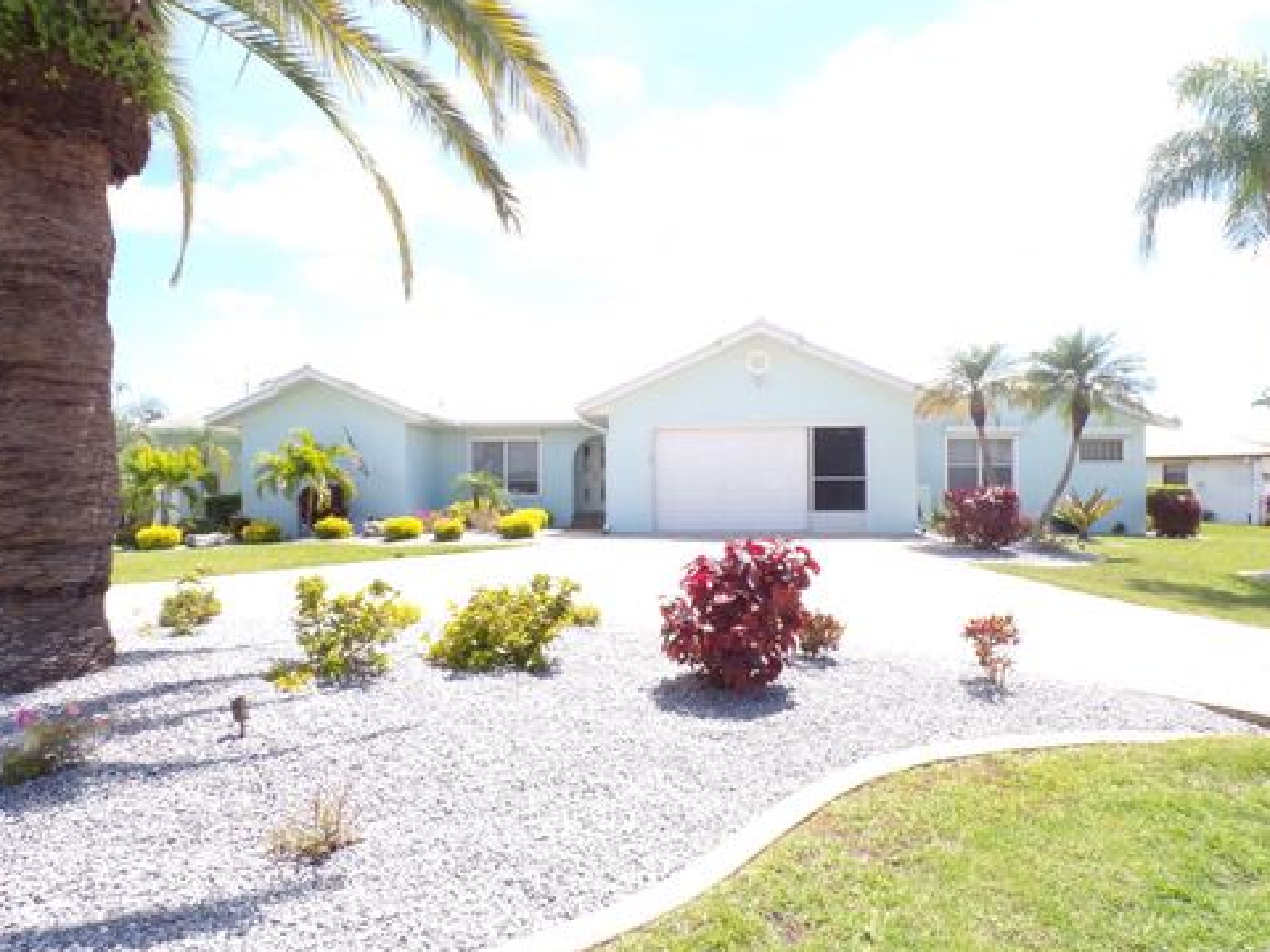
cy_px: 477
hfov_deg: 69.4
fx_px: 917
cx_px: 643
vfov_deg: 54.9
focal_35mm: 25
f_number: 8
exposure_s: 1/60
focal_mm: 4.3
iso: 80
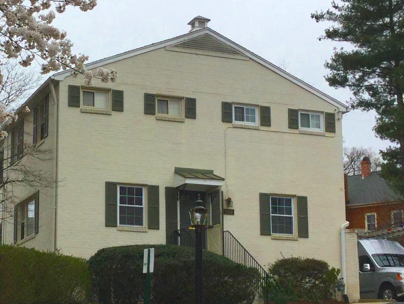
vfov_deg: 19.3
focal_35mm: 76
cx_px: 111
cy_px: 204
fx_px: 887
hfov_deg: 25.4
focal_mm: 3.3
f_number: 2.4
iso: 25
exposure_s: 1/539
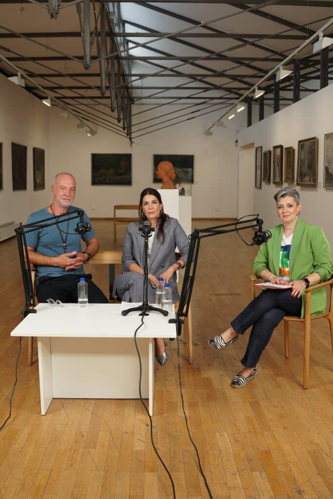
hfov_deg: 35.4
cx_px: 166
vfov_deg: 51.1
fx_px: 522
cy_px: 250
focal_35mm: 38
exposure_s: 1/160
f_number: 2.8
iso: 400
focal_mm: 25.1
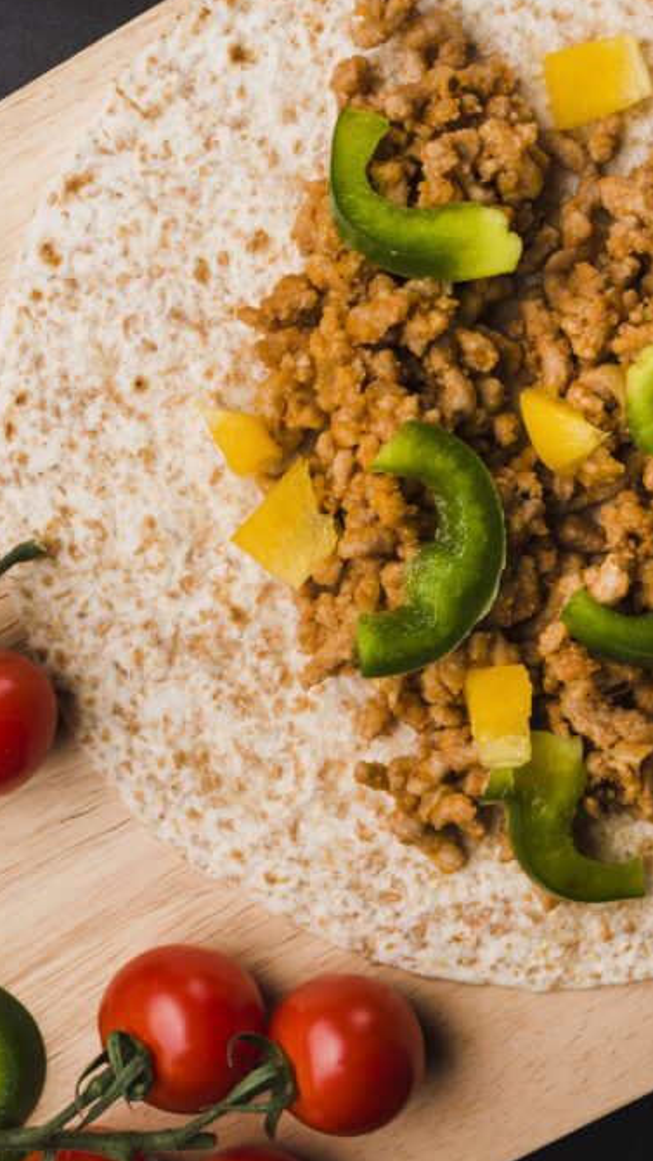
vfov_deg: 37.2
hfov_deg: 21.4
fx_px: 1725
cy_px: 579
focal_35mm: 56
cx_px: 407
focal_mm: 35
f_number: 16
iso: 125
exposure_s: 1/160
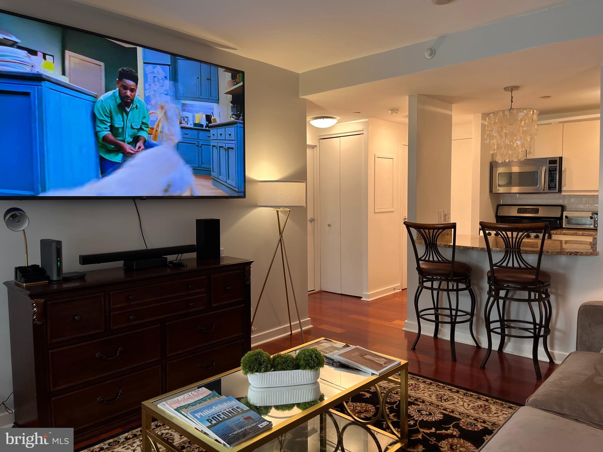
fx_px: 453
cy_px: 226
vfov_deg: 53.1
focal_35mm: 26
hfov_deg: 67.3
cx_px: 302
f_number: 1.6
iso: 80
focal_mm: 5.1
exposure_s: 1/60
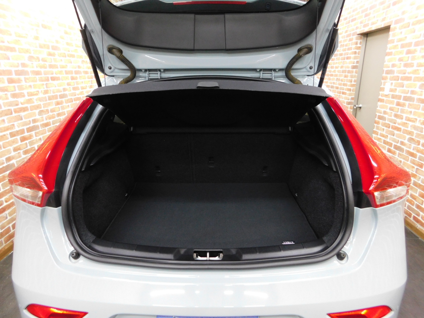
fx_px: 282
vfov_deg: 58.9
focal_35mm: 23
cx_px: 212
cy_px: 159
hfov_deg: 73.9
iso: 400
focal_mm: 4
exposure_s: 1/13
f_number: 3
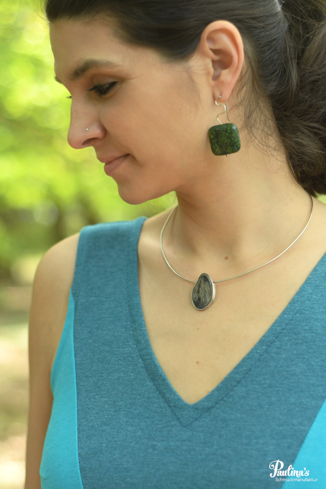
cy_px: 244
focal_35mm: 75
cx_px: 163
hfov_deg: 18.2
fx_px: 1019
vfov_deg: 27.0
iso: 800
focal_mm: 50
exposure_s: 1/800
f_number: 2.5
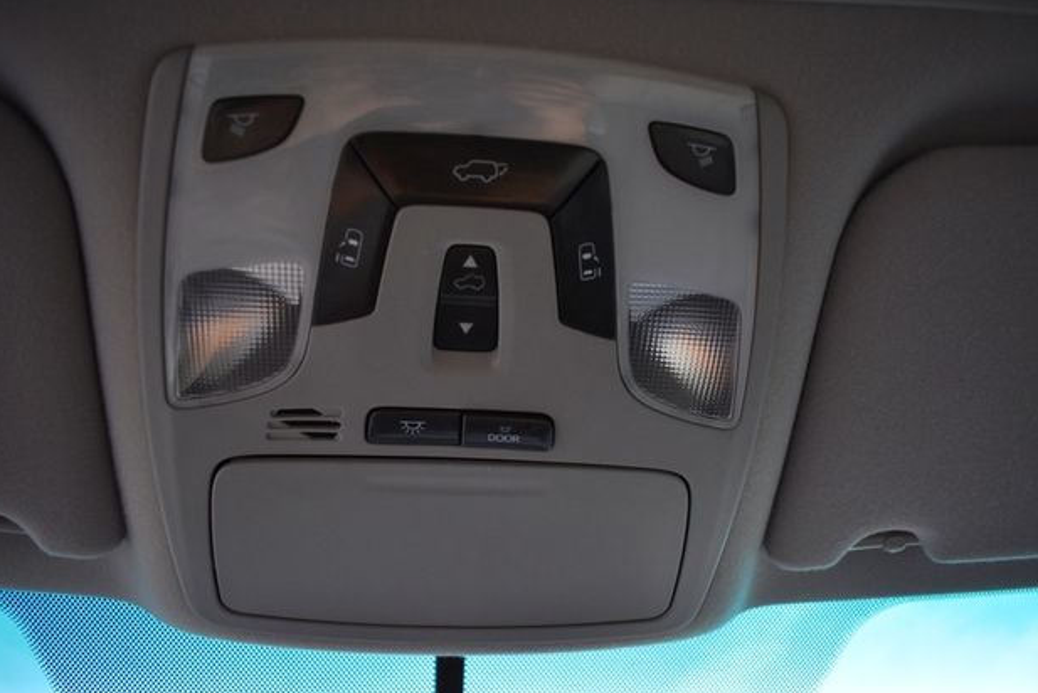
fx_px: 808
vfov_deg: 46.4
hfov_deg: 65.4
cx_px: 528
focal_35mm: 28
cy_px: 346
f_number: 3.5
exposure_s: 1/250
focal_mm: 18
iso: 560
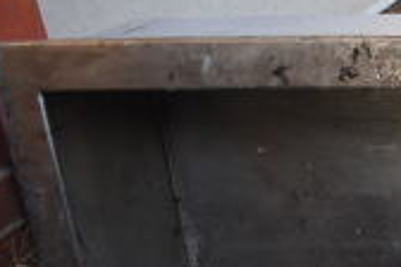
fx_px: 1092
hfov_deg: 17.4
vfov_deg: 13.4
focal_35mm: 98
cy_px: 362
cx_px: 699
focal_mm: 18
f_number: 5.6
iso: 250
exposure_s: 1/125
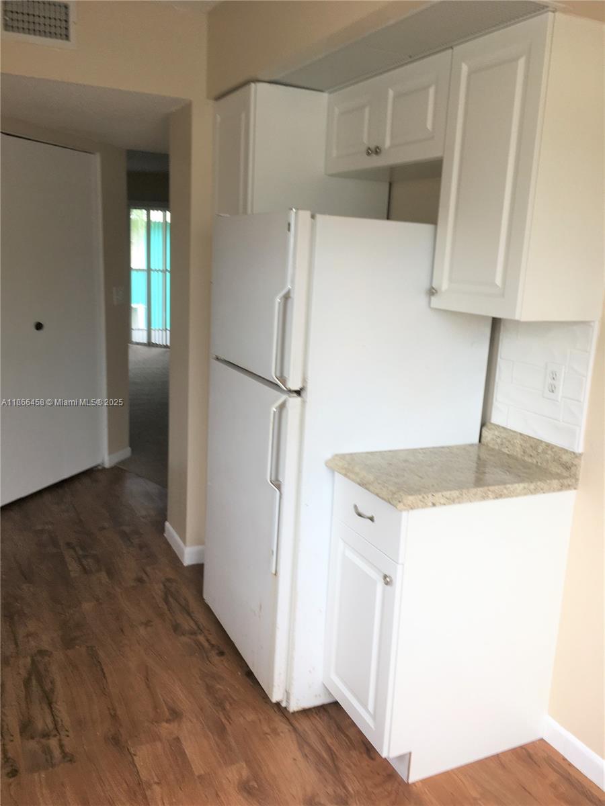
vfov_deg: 61.7
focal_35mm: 29
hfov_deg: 48.2
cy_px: 403
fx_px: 676
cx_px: 302
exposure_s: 1/60
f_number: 2.2
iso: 25
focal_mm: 4.15
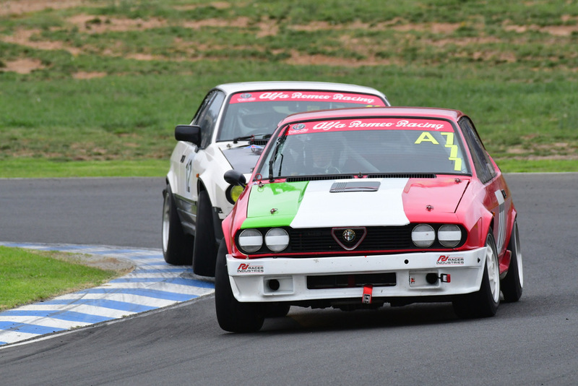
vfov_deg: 1.8
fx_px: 12045
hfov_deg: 2.7
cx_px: 289
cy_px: 193
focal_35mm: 750
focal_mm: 500
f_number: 11
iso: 1250
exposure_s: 1/640
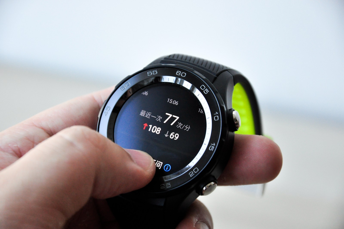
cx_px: 172
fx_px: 1503
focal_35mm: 158
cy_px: 114
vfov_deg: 8.7
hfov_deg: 13.1
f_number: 5.6
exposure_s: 1/125
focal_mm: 105
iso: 800
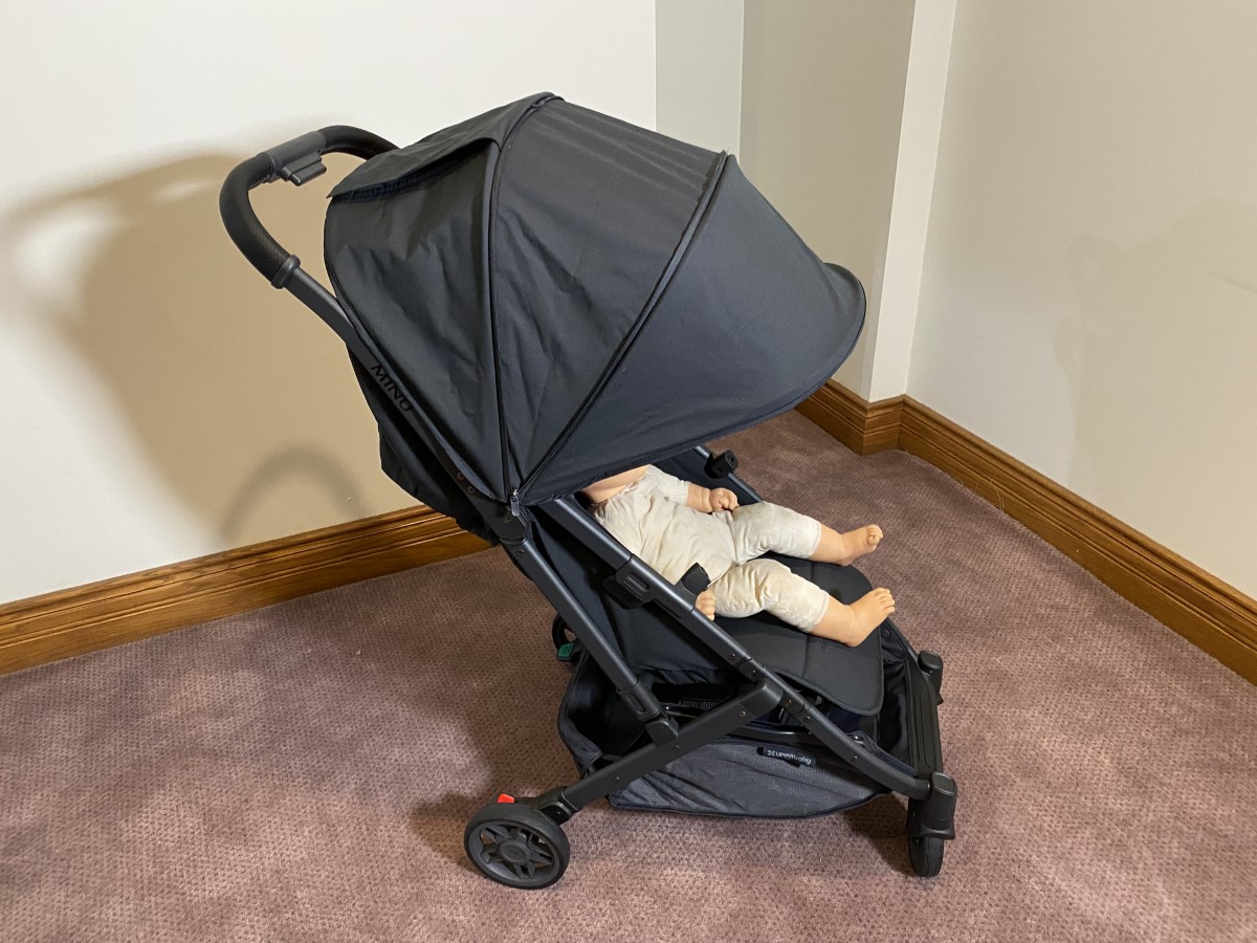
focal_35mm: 26
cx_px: 628
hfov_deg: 67.3
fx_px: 944
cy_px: 472
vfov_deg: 53.1
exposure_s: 1/60
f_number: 1.8
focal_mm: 4.25
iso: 400
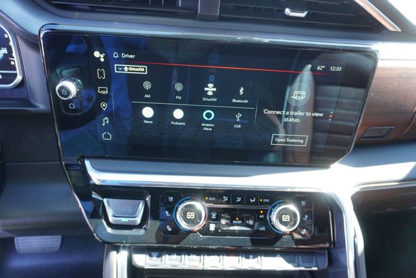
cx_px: 208
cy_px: 139
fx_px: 278
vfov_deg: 53.2
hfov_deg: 73.7
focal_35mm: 24
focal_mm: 16
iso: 1250
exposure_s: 1/160
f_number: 4
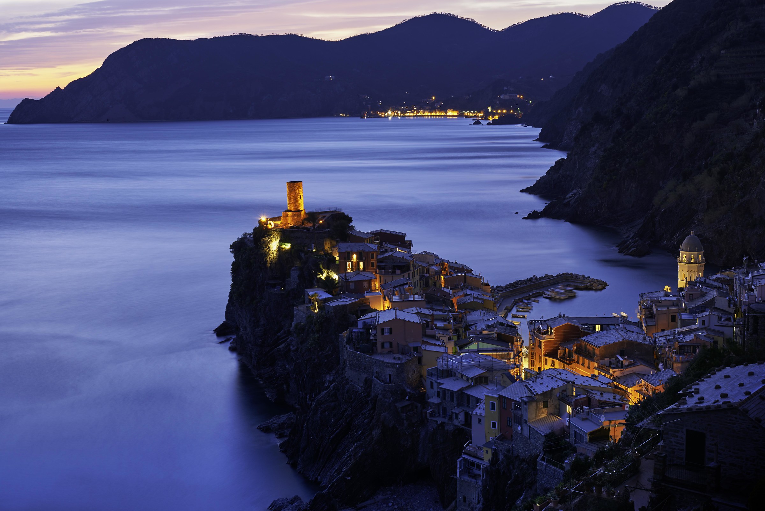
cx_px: 382
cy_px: 256
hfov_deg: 43.6
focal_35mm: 45
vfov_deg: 29.9
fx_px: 956
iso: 64
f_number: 8
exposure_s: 30
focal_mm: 45
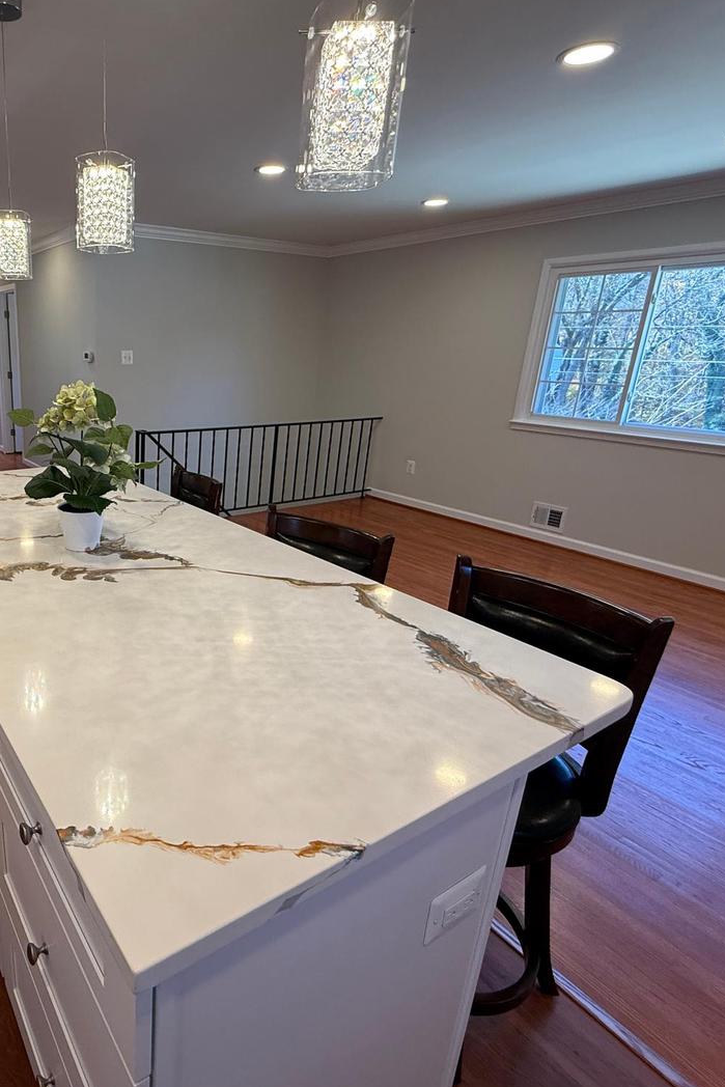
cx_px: 149
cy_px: 533
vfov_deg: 84.0
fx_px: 604
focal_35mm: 20
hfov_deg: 57.5
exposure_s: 1/120
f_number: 2.2
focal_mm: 2.22
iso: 125
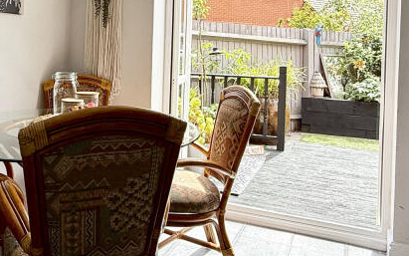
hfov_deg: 52.1
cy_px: 60
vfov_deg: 33.7
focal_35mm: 37
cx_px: 148
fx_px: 412
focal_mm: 2.22
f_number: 2.2
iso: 50
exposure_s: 1/363
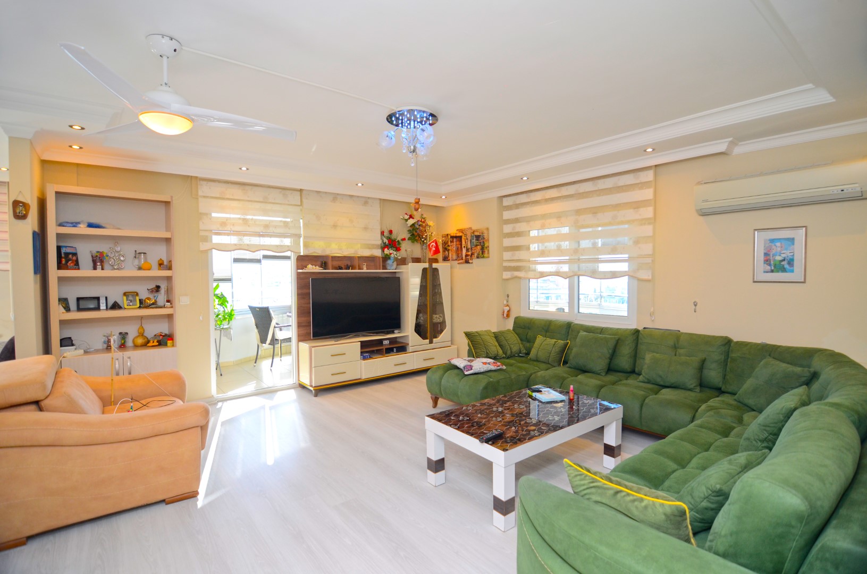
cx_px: 434
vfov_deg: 71.8
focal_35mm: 16
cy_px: 287
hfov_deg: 95.1
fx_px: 397
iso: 400
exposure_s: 1/60
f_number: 2.8
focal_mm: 11
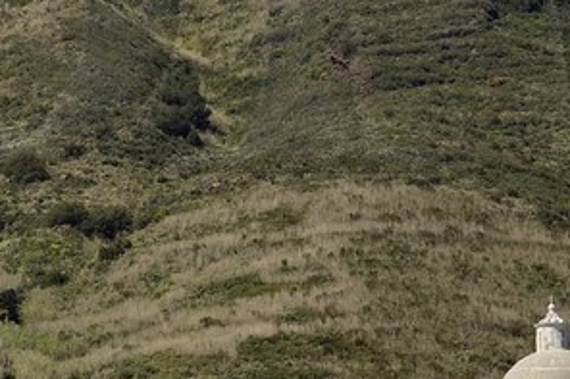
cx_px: 220
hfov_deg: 5.5
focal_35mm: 378
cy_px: -139
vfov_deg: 3.6
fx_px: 5981
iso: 200
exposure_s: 1/320
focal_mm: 70
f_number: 13
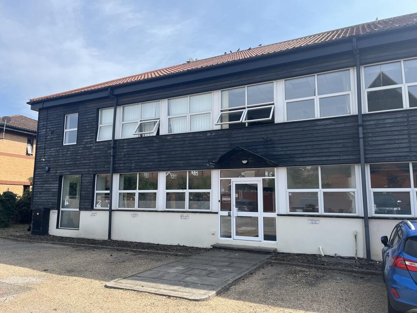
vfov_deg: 53.1
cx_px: 208
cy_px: 156
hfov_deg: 67.3
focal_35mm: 26
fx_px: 313
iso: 50
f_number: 1.6
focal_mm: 5.1
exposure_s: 1/2222
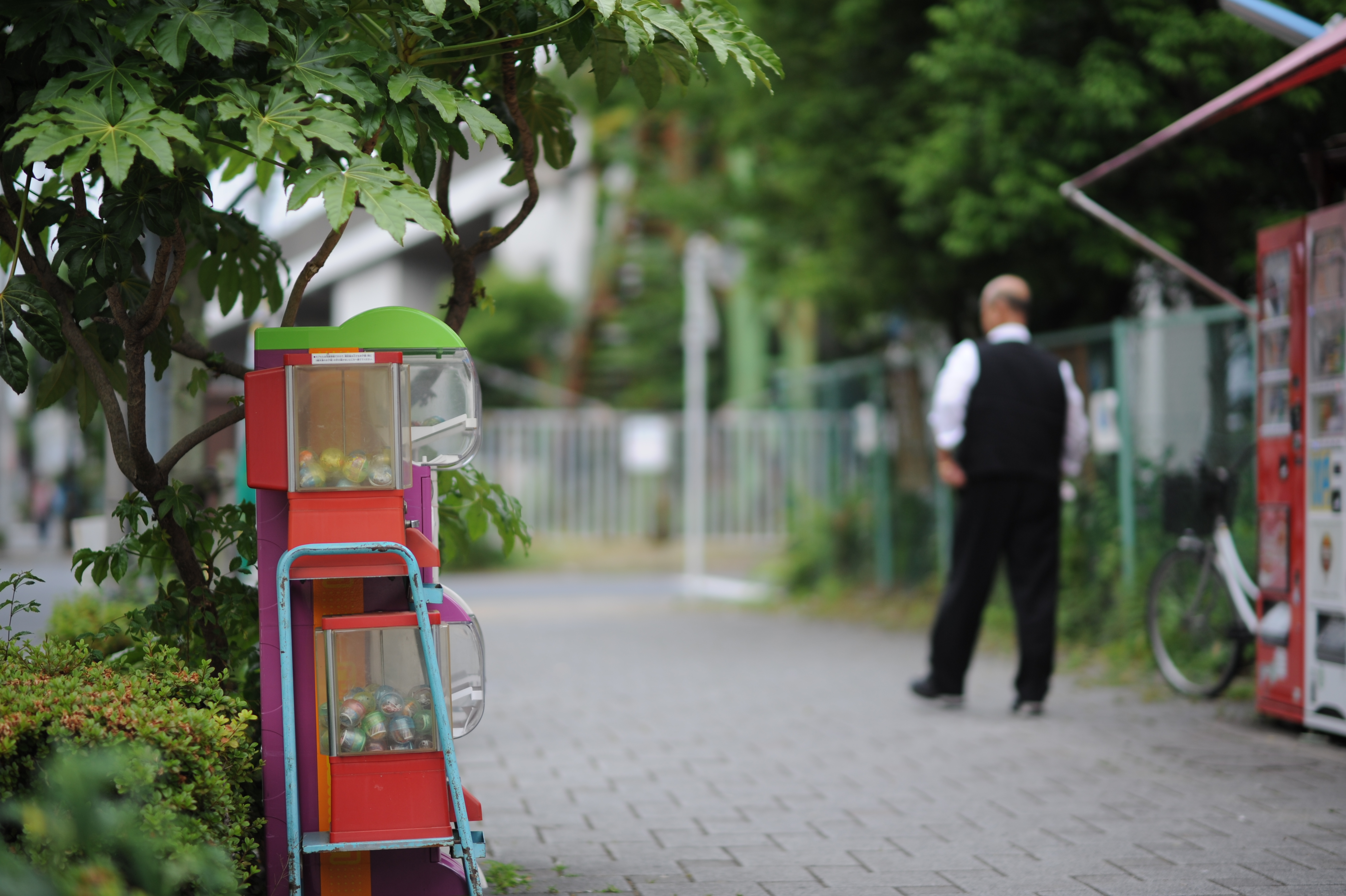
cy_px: 448
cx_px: 673
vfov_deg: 16.1
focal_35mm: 85
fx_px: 3176
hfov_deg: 23.9
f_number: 1.4
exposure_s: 1/800
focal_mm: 85
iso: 200
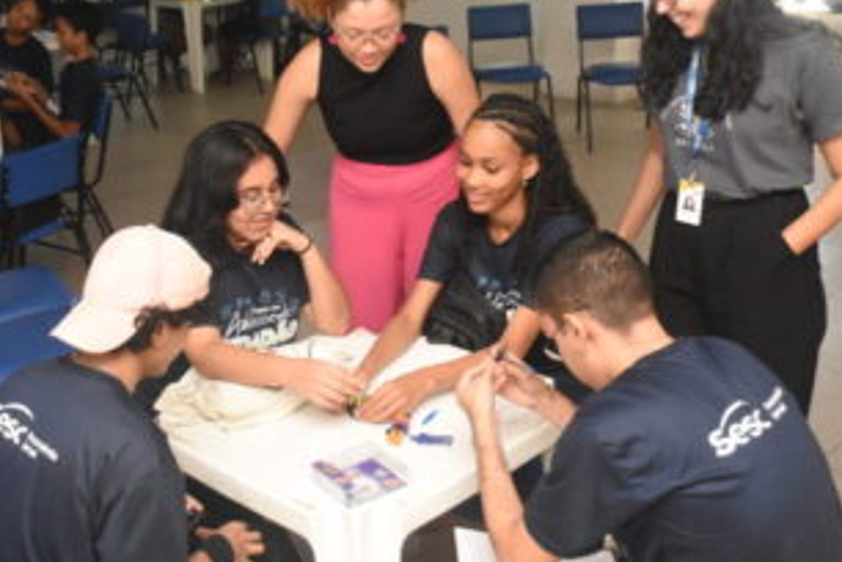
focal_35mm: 51
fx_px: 1193
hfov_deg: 38.8
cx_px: 363
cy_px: 219
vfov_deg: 26.4
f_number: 7.1
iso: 3200
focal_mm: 26
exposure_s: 1/200
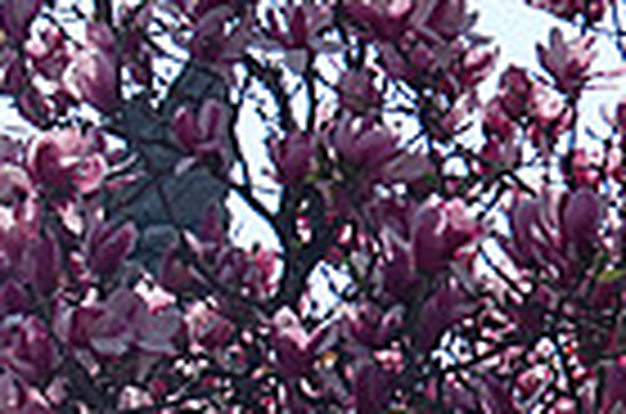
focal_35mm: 283
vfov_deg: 4.8
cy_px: 106
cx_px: -919
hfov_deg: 6.9
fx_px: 4910
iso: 125
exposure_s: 1/1000
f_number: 4.5
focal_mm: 18.63
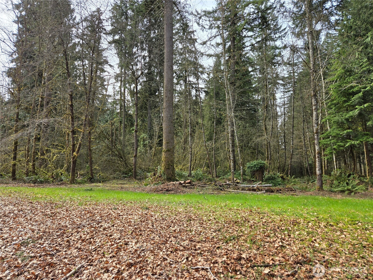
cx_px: 186
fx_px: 248
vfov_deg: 58.9
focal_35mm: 23
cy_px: 140
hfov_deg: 73.9
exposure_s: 1/818
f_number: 1.8
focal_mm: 5.4
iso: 25
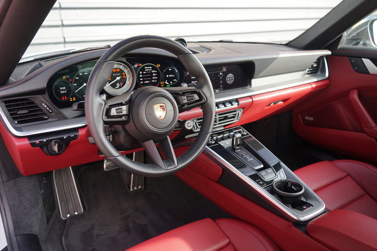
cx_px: 188
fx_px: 314
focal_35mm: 30
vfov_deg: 43.6
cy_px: 126
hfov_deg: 61.9
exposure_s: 1/60
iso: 250
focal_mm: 30
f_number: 4
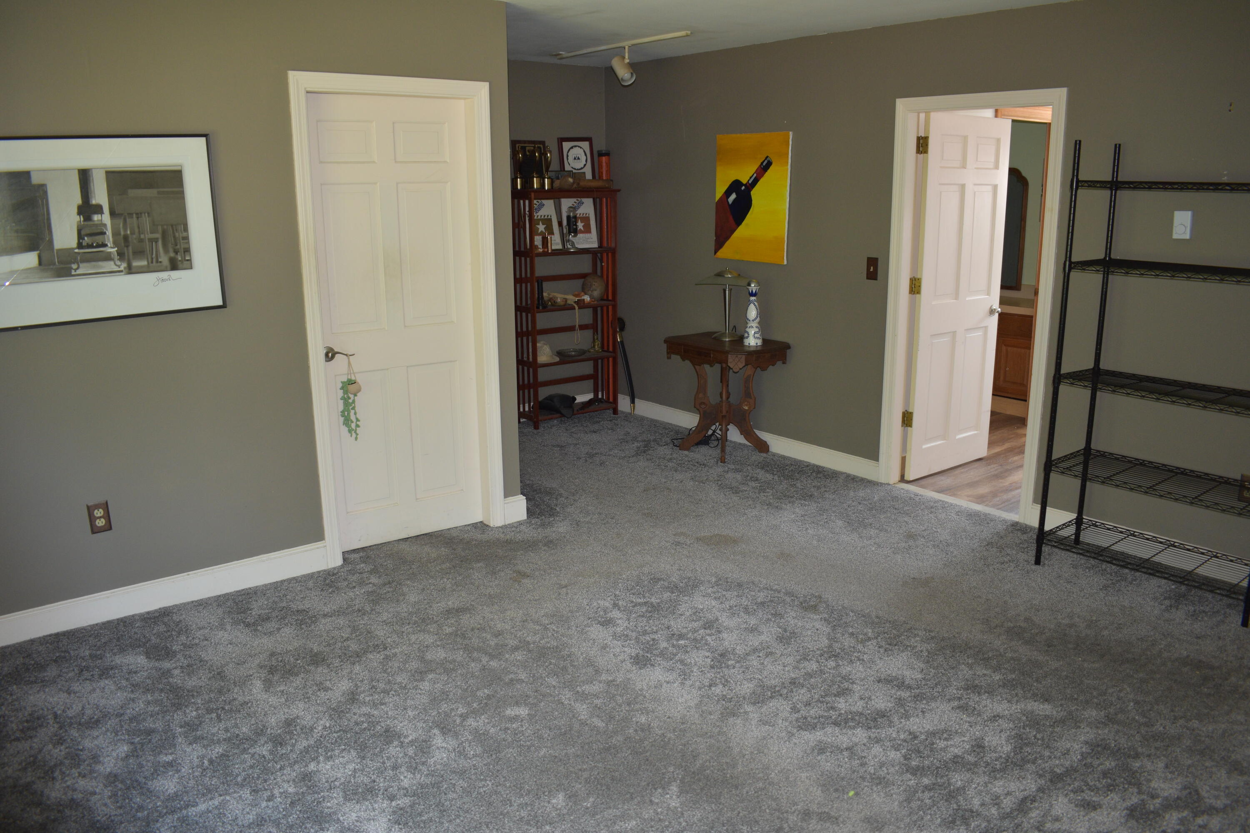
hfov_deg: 67.4
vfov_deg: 47.9
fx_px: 937
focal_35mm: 27
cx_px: 625
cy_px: 416
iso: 450
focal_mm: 18
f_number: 3.5
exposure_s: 1/30
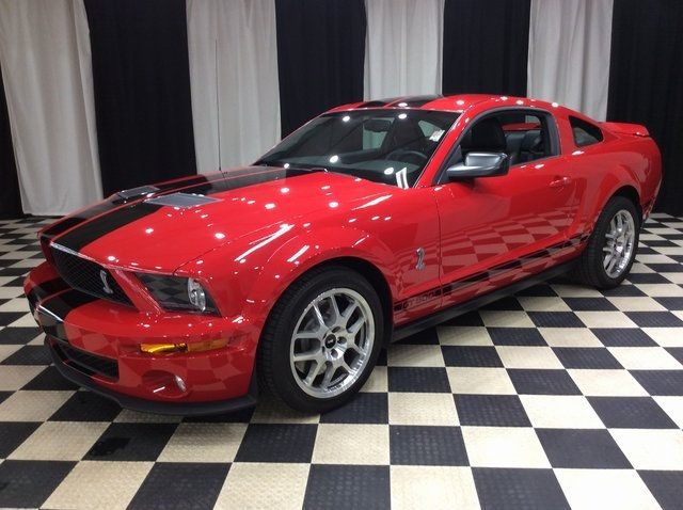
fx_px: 630
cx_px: 342
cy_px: 255
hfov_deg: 56.9
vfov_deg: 44.1
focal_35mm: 32
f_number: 2.4
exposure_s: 1/25
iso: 50
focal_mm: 3.3
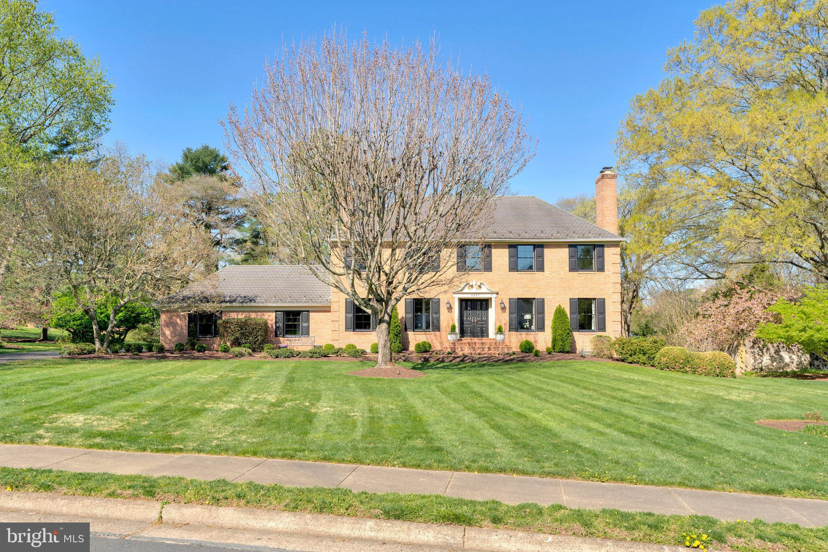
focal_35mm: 24
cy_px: 276
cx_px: 414
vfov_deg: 53.1
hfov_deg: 73.7
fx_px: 552
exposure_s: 1/200
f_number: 8
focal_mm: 24
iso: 100
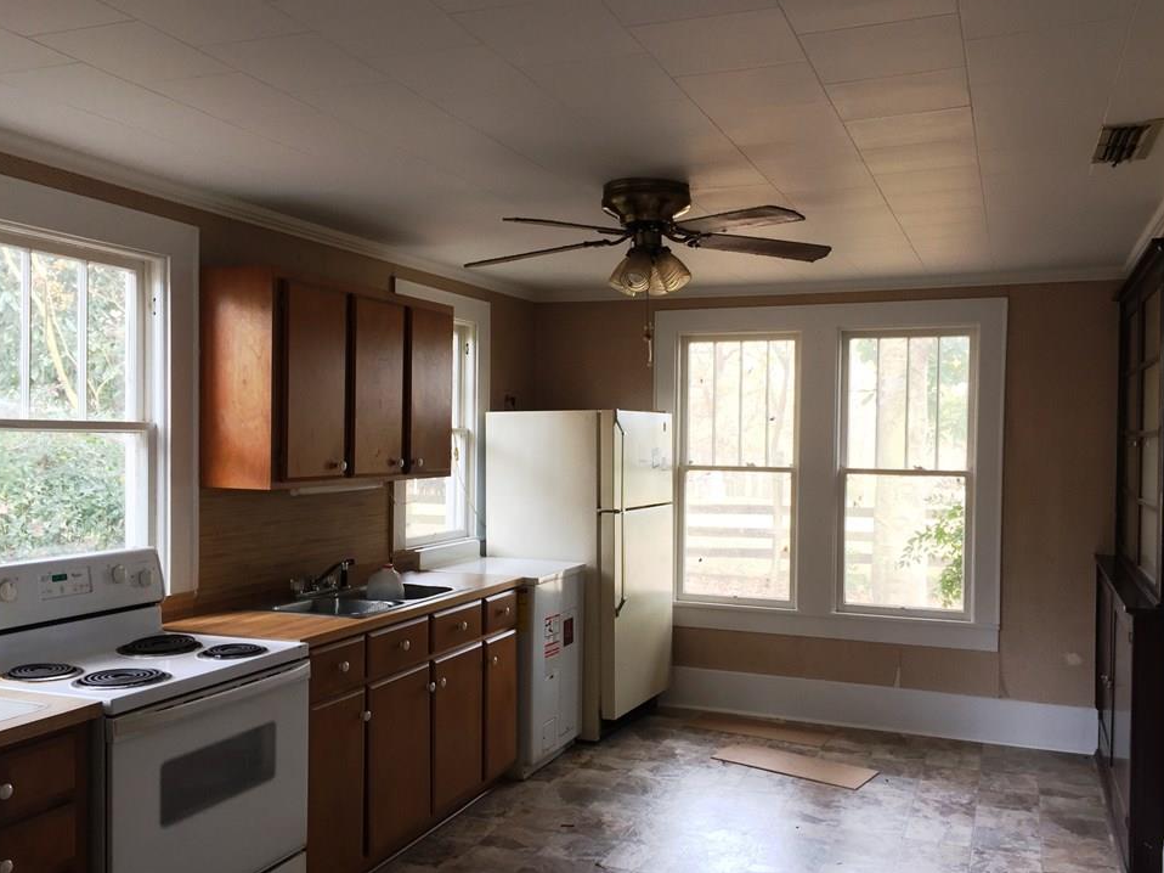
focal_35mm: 31
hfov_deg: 58.4
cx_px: 592
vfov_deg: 45.4
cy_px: 447
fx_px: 1042
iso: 50
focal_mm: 4.15
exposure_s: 1/30
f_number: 2.2
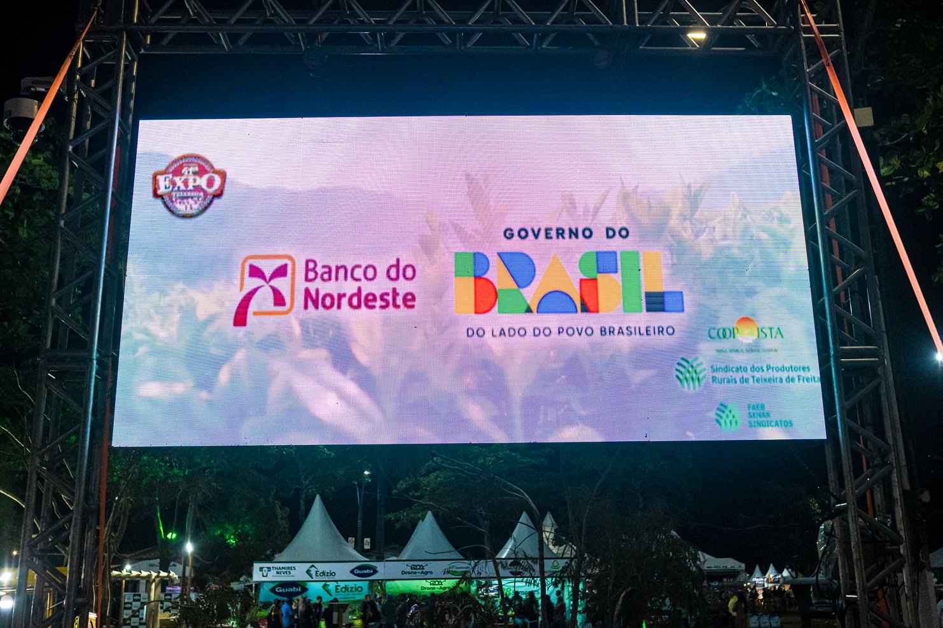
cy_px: 314
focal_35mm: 36
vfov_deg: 36.9
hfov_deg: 53.1
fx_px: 943
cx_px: 472
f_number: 2.5
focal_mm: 24
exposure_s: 1/1600
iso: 2000
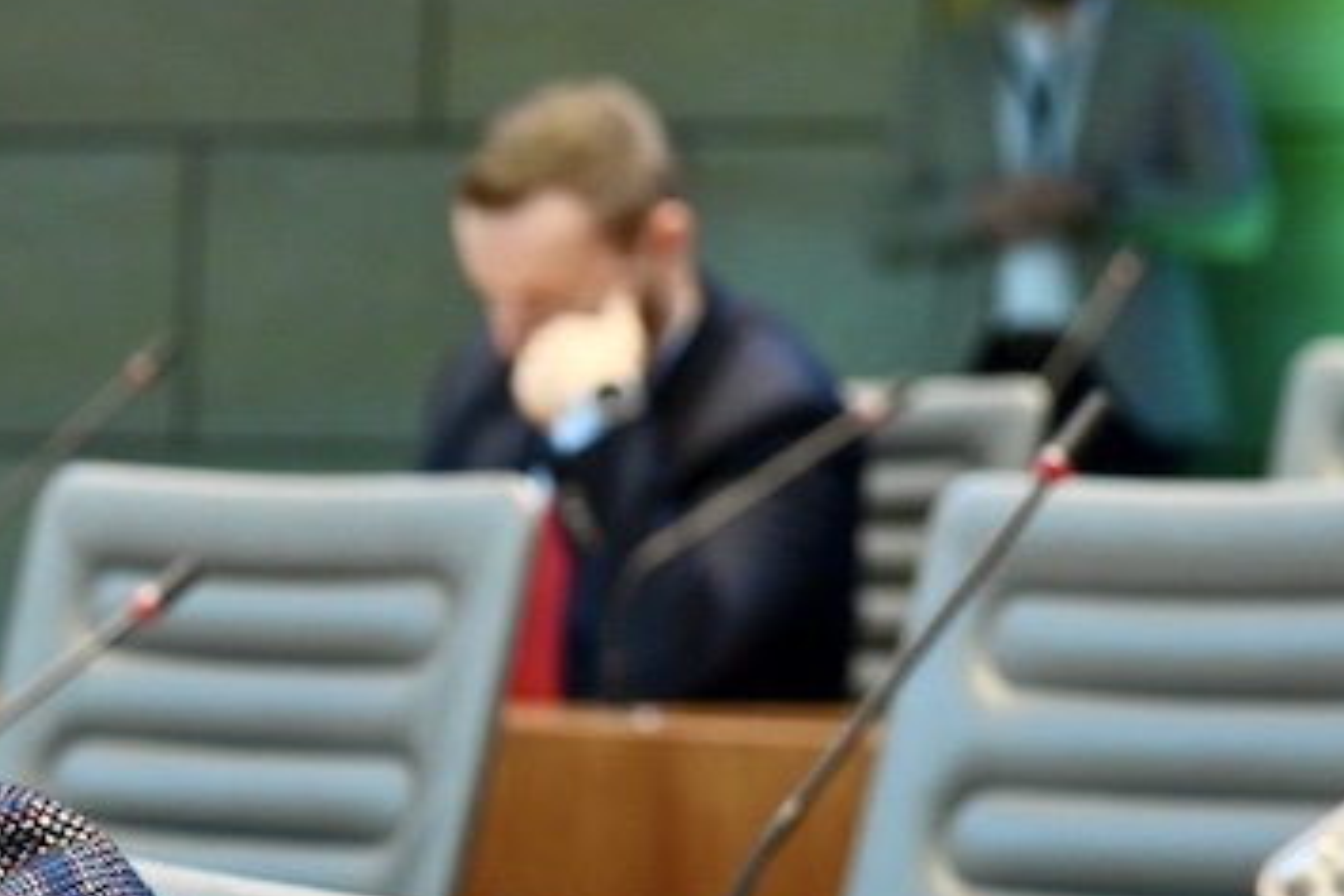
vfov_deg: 7.2
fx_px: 7130
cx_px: -588
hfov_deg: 10.4
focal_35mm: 191
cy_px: 761
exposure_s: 1/100
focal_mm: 66
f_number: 5
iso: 1600
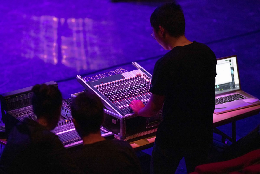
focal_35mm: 180
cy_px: 87
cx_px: 130
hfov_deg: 11.4
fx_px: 1300
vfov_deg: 7.6
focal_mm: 180
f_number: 2.8
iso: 3200
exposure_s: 1/125
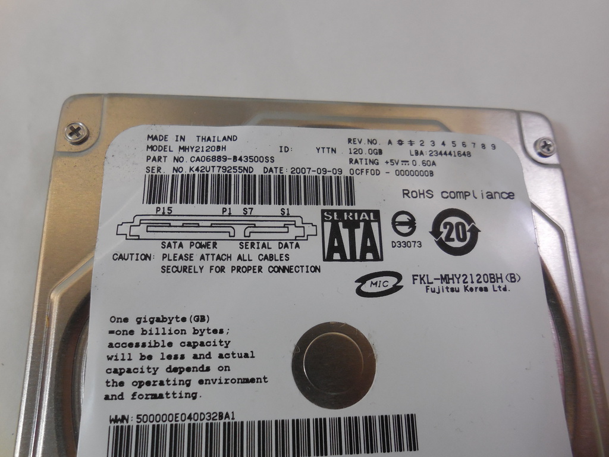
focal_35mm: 26
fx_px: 457
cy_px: 228
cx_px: 304
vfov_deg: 53.1
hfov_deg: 67.3
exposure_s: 1/250
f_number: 3.5
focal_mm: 4.6
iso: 400
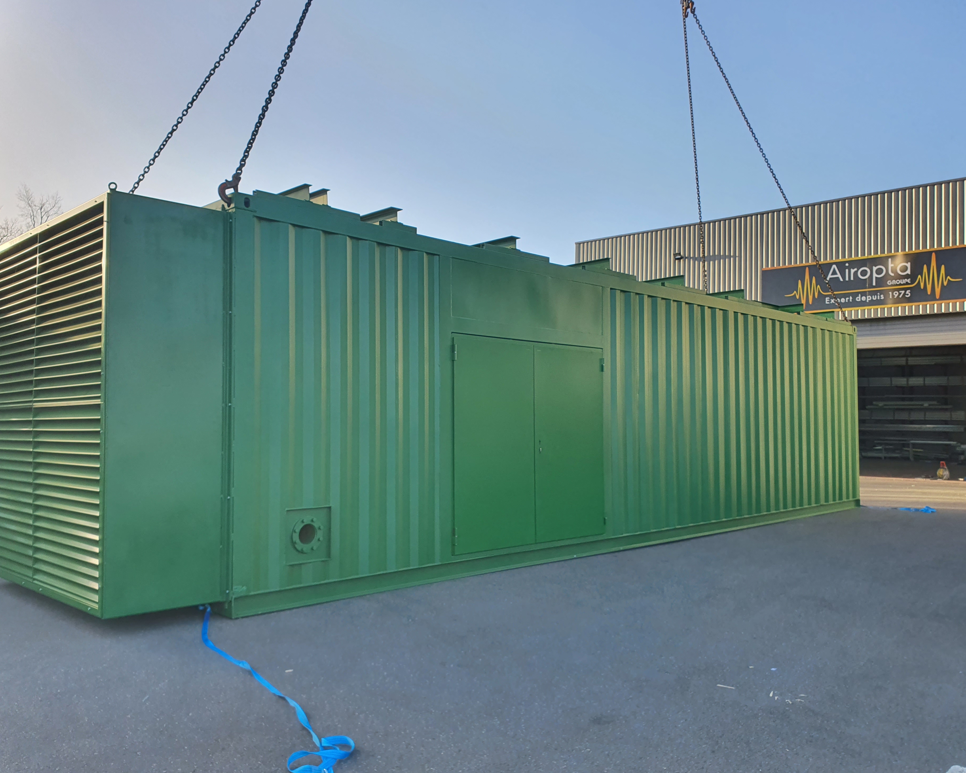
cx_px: 475
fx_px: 801
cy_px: 385
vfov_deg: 51.5
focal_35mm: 28
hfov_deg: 62.2
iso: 50
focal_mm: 4.3
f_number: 2.4
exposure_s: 1/600
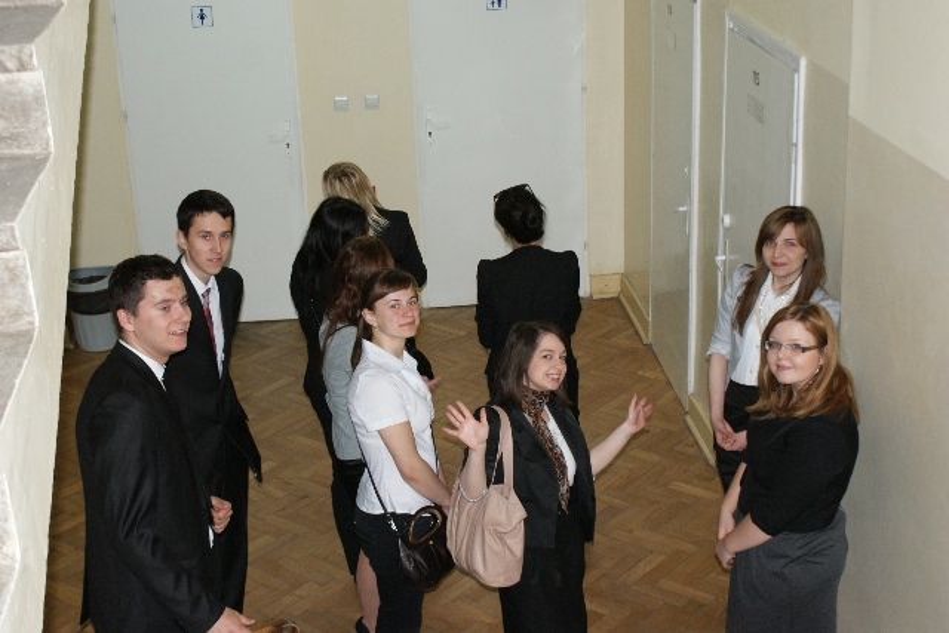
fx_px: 1384
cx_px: 474
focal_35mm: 52
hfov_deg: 37.8
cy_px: 316
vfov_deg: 25.8
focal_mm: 35
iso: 400
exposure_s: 1/60
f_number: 5.6
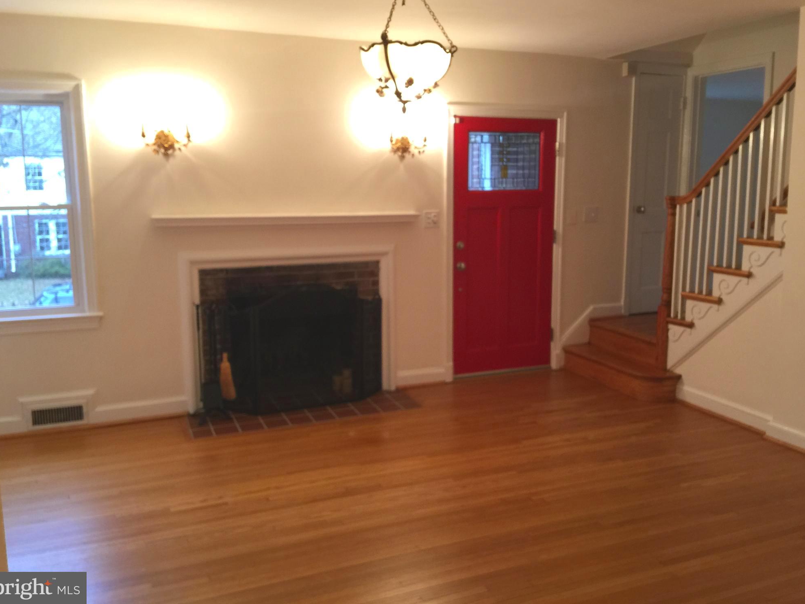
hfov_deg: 60.0
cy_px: 293
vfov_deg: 46.8
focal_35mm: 30
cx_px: 401
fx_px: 698
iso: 50
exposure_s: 1/15
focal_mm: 4.15
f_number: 2.2
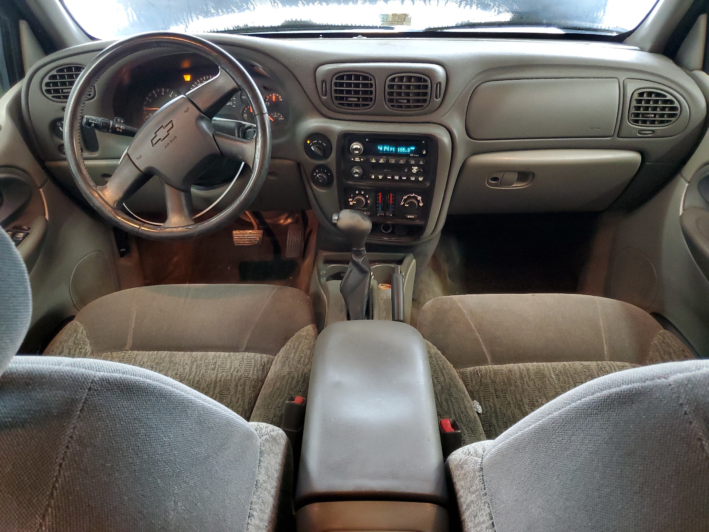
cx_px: 354
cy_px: 266
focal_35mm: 26
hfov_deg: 67.3
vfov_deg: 53.1
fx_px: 533
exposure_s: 1/24
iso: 300
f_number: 1.5
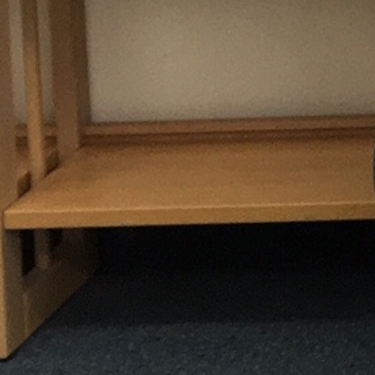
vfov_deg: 8.7
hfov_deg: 8.4
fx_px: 2292
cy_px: -451
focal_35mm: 187
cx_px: 952
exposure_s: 1/33
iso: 64
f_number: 2.2
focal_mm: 4.15
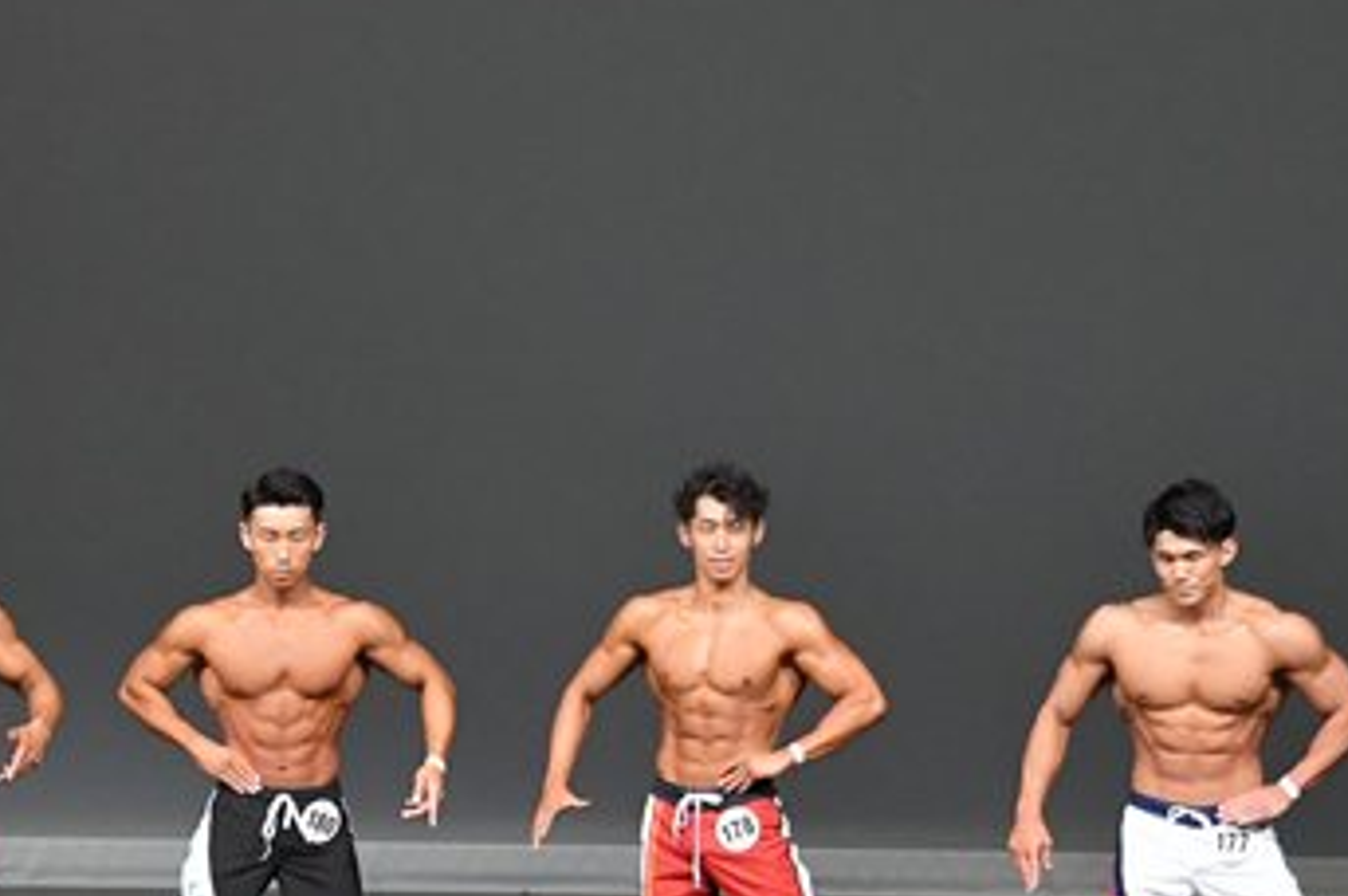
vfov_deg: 4.1
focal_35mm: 332
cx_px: 155
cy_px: 770
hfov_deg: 6.2
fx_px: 12419
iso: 4000
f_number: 5.6
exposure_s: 1/400
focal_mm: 98
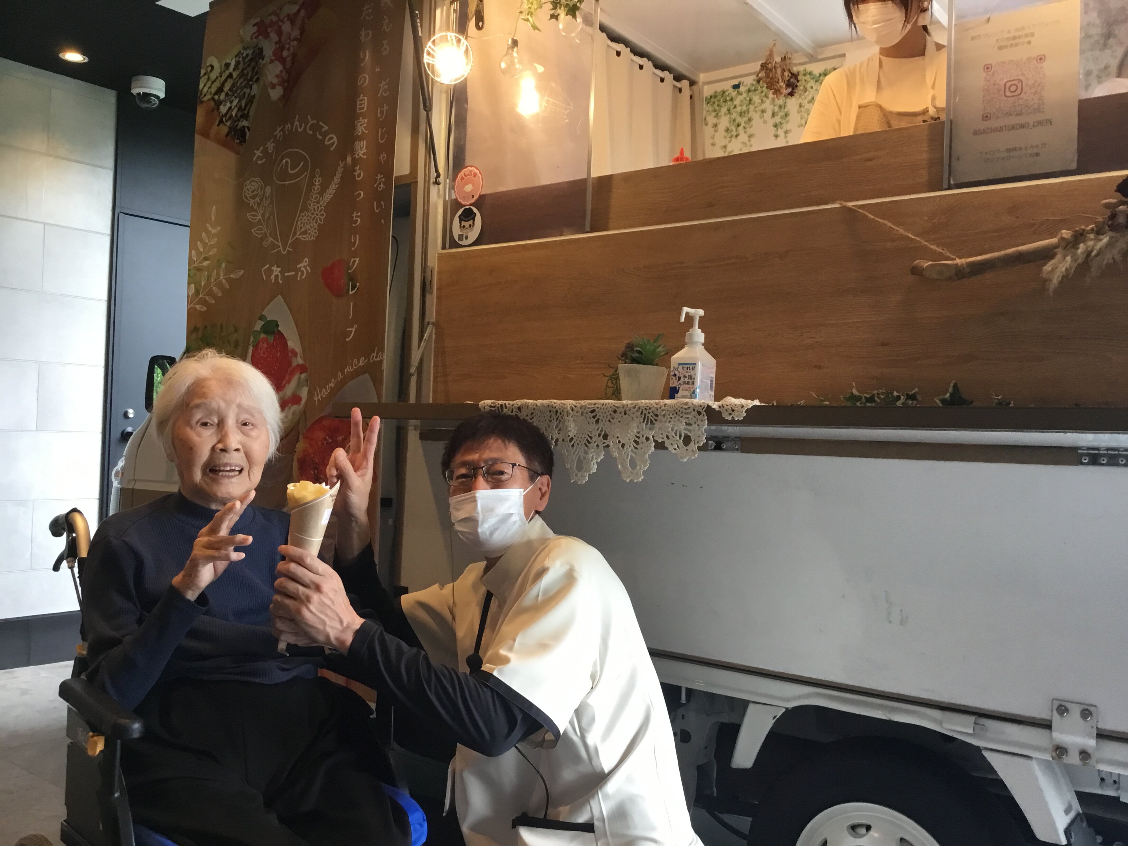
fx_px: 1010
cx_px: 564
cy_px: 423
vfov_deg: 45.4
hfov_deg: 58.4
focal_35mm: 31
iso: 40
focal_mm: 3.3
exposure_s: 1/30
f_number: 2.4
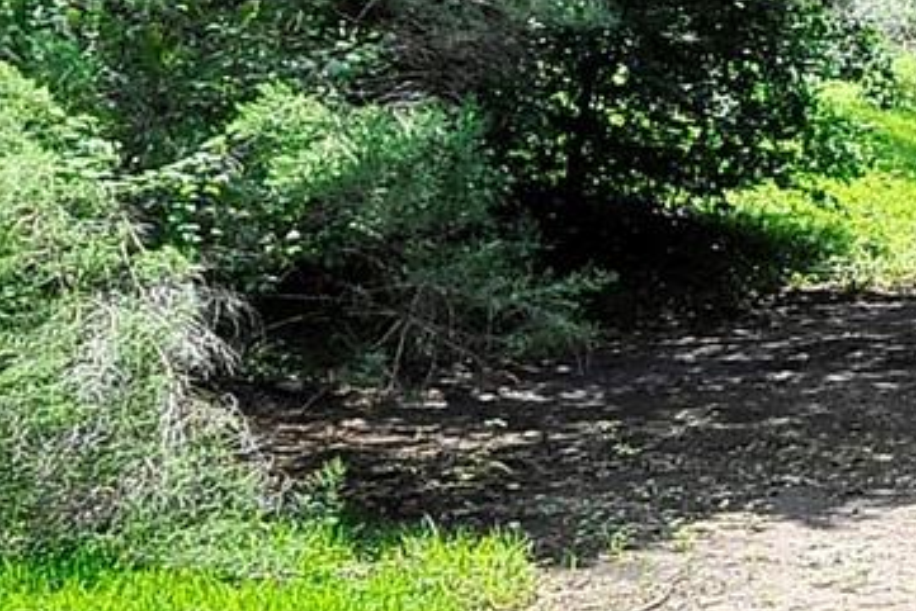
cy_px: 76
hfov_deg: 12.7
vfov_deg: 10.1
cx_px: 1987
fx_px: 3462
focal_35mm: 136
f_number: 18
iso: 200
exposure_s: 1/30
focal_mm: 24
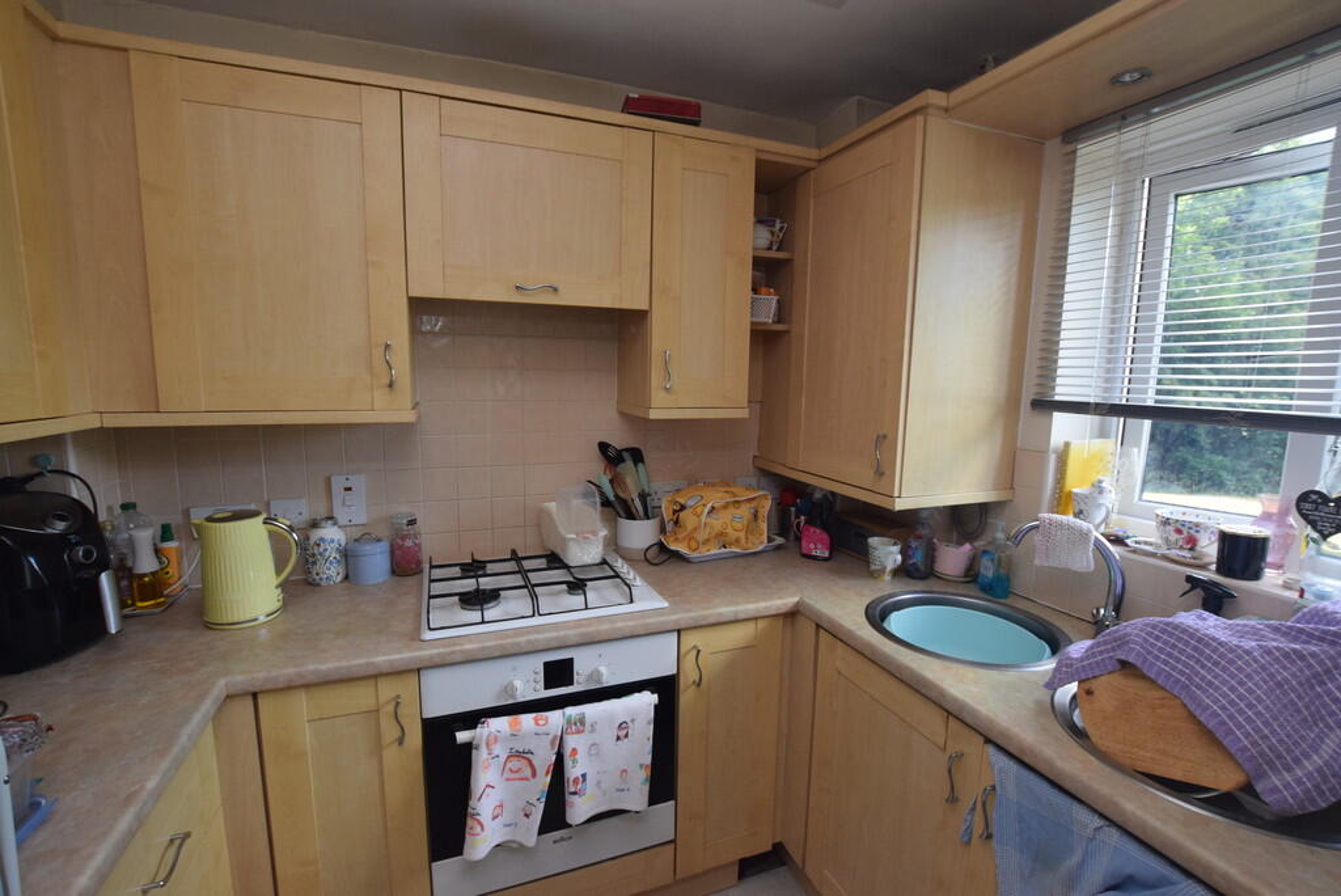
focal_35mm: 15
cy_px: 448
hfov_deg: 100.4
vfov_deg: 77.4
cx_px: 670
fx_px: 559
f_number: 4
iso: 800
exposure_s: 1/60
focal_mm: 10
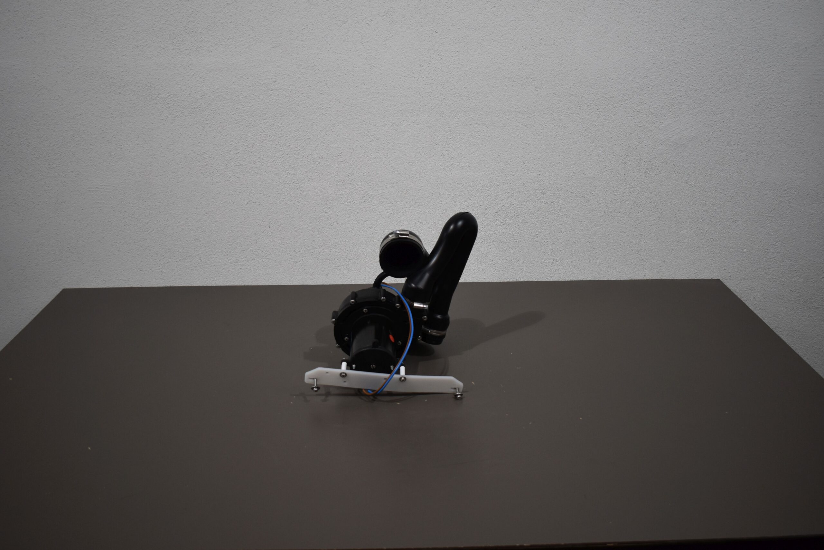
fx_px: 824
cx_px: 412
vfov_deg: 36.9
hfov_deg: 53.1
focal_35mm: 36
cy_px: 275
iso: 450
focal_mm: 24
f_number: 3.8
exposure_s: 1/250
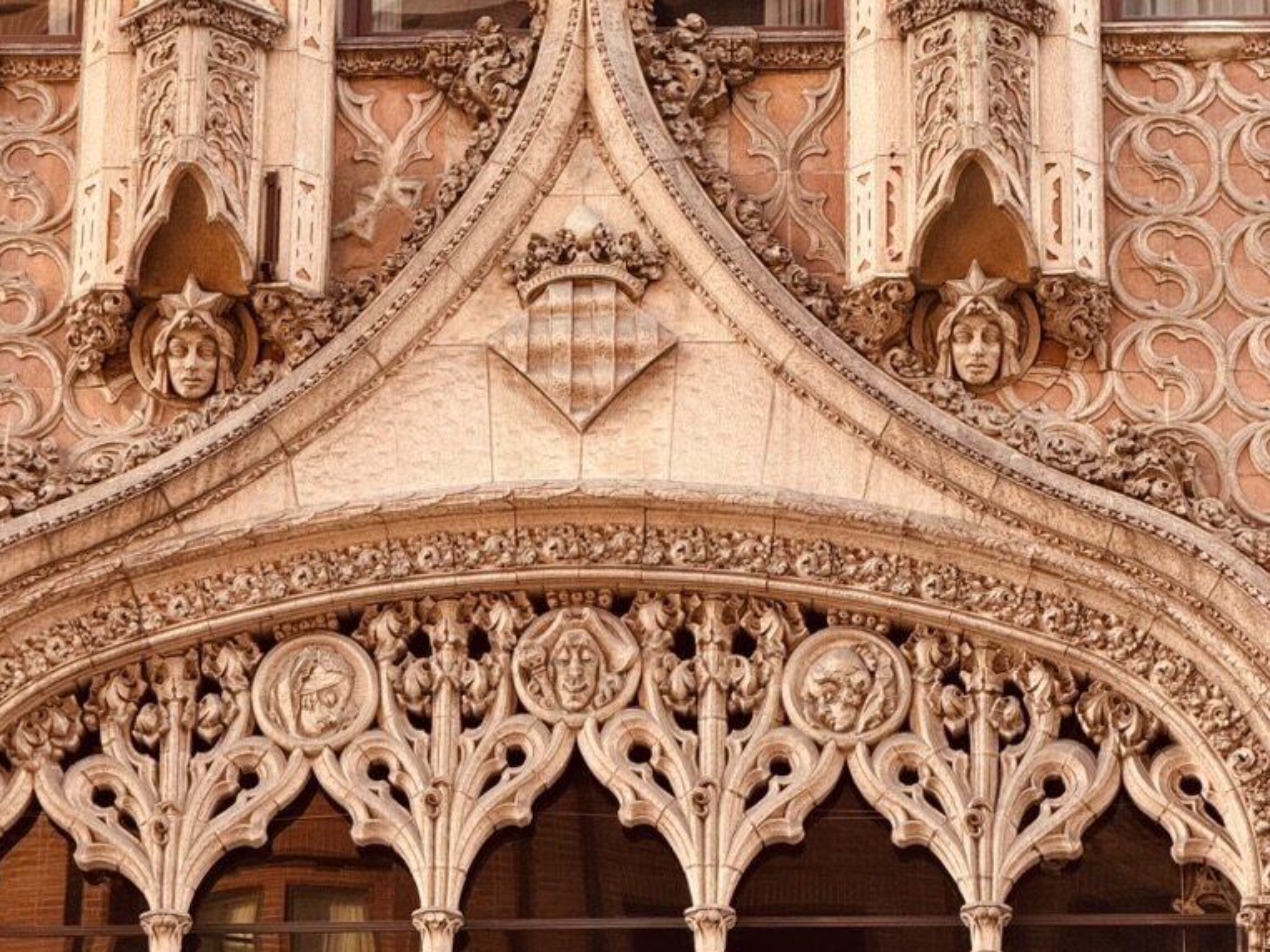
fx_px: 5906
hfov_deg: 12.3
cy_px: 160
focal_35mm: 161
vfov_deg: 9.2
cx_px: 634
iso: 125
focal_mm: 15.66
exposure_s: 1/99
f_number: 2.8
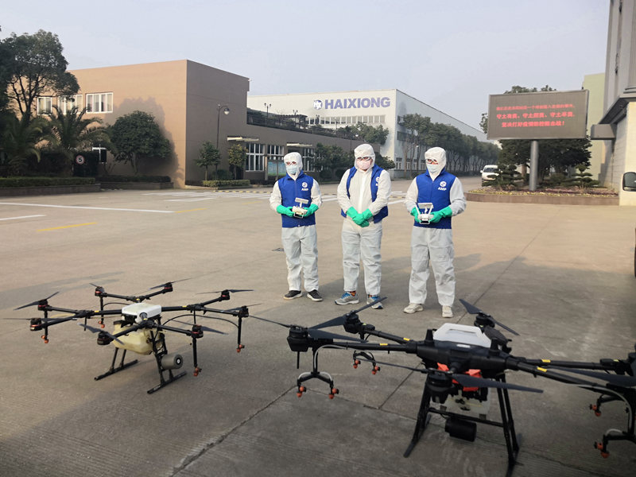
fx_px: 496
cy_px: 238
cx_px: 318
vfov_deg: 51.4
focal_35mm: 27
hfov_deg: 65.3
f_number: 1.8
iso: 50
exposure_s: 1/464
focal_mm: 3.95
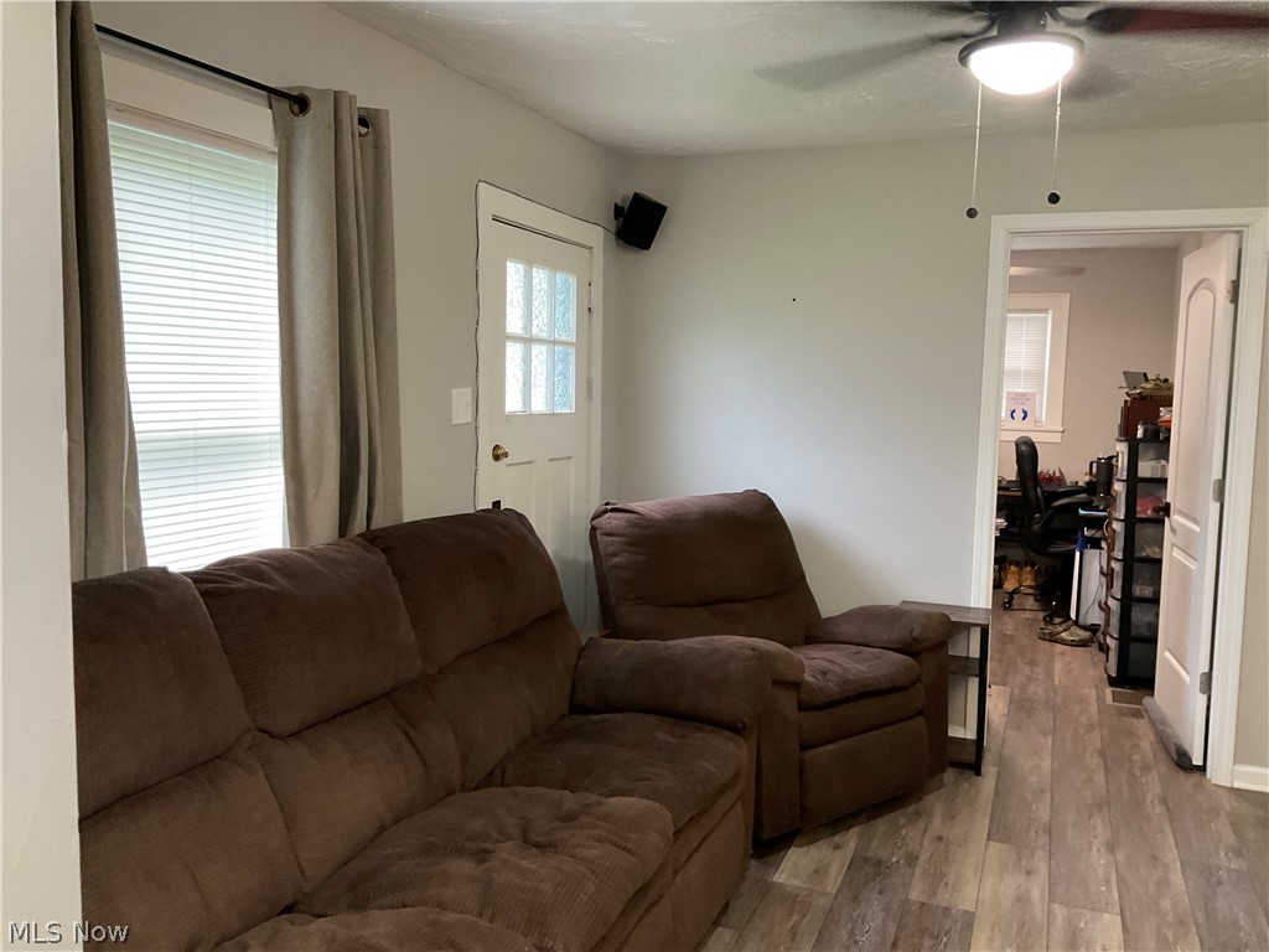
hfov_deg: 61.7
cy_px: 476
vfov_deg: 48.2
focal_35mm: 29
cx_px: 634
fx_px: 1063
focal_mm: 3
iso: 250
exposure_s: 1/40
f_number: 1.8
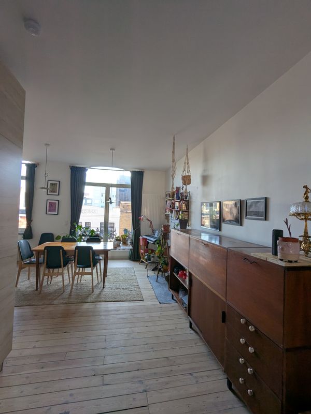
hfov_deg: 78.1
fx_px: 192
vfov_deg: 94.5
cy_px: 207
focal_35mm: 16
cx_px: 156
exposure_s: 1/106
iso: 80
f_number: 2.2
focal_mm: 2.35
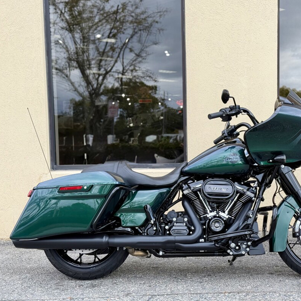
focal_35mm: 57
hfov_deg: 29.9
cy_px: 150
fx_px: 561
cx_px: 194
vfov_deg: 30.0
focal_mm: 6.76
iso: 64
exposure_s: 1/733
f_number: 1.78
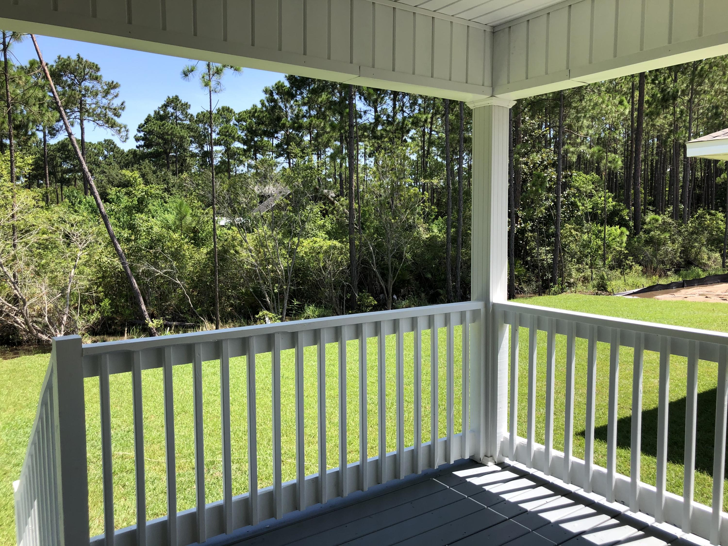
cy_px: 273
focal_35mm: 28
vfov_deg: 49.7
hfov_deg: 63.4
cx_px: 364
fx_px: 589
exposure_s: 1/796
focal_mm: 3.99
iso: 20
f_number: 1.8
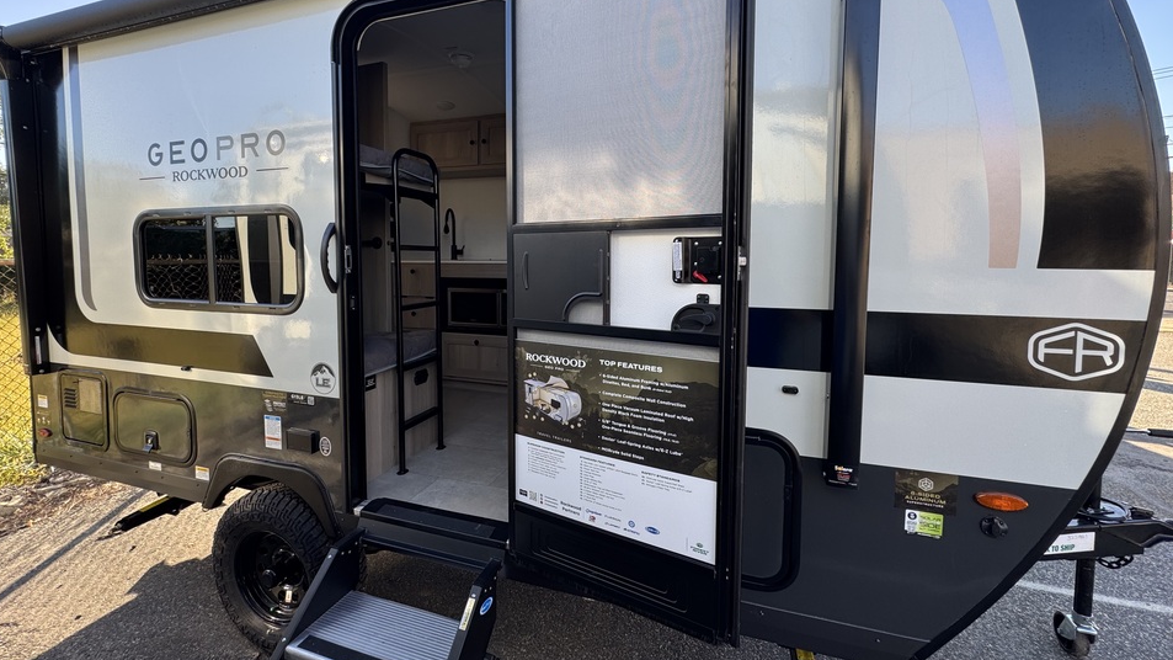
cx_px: 560
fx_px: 498
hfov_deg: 99.3
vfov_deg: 66.8
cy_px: 287
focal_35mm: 16
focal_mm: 2.22
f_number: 2.2
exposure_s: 1/169
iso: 40
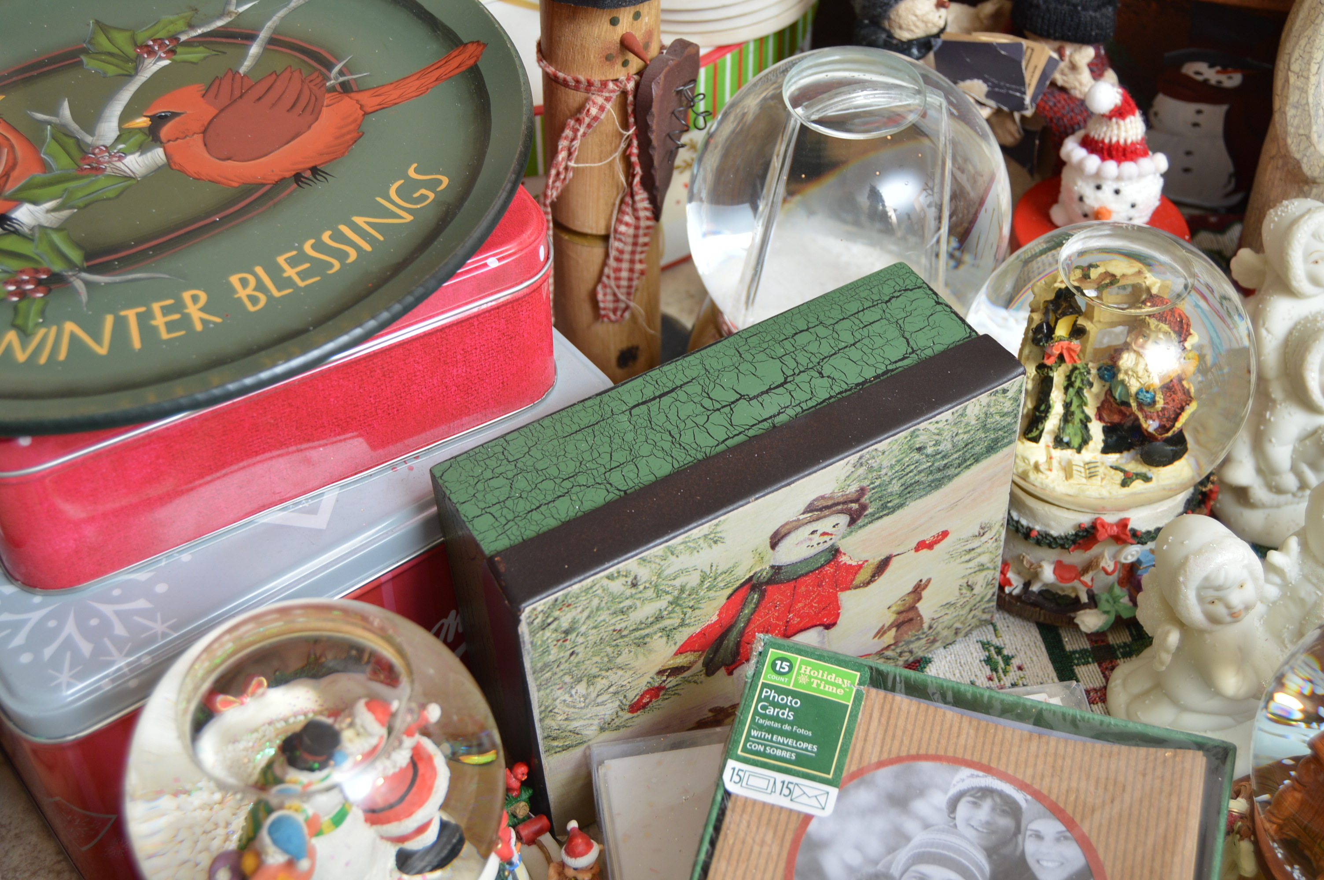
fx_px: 1764
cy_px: 440
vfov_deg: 28.0
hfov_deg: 41.1
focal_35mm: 48
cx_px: 662
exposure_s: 1/160
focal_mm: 32
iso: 200
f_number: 4.5
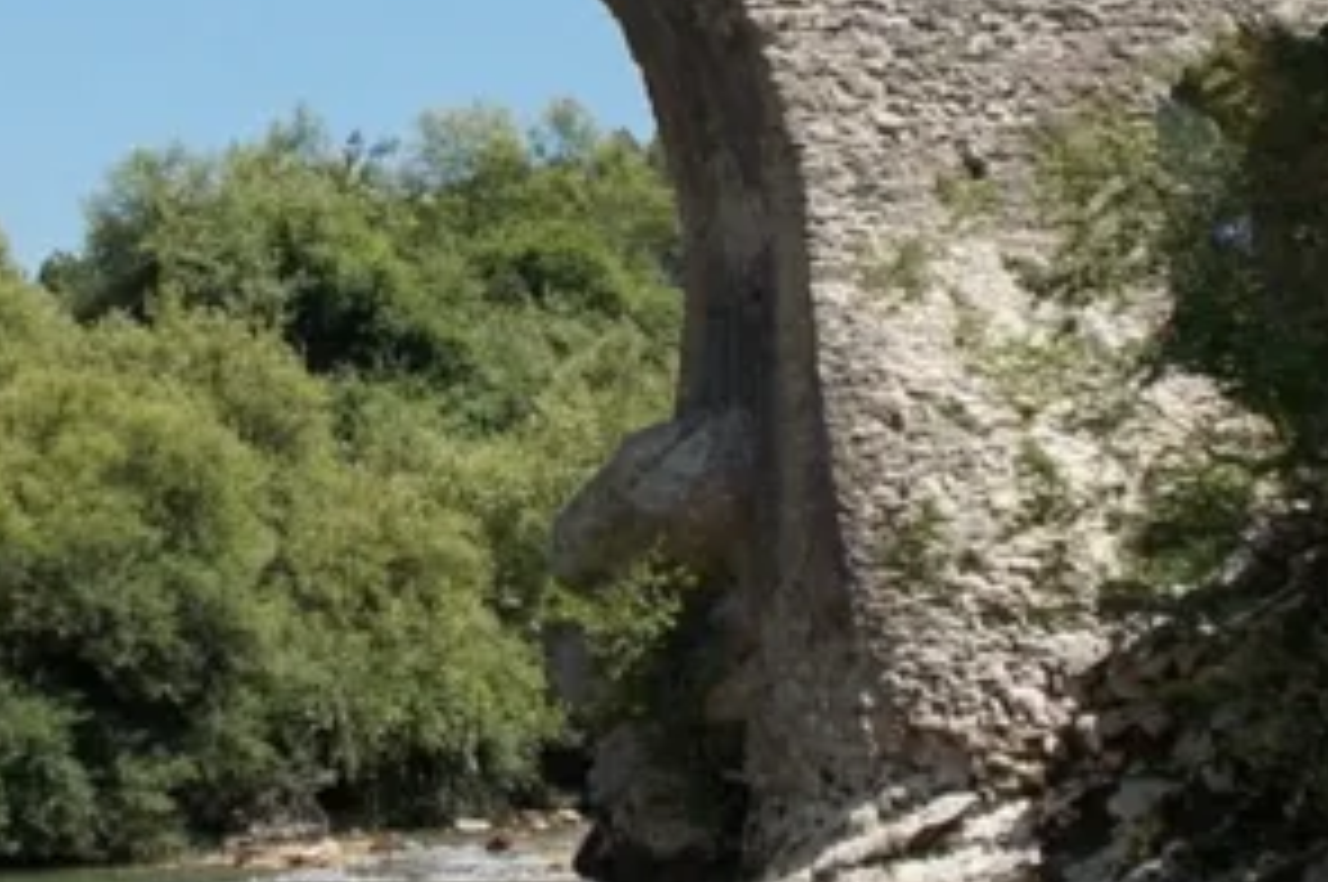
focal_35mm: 96
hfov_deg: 21.0
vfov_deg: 14.0
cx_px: 239
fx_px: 3537
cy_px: -18
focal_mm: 6
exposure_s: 1/125
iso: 80
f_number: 9.2
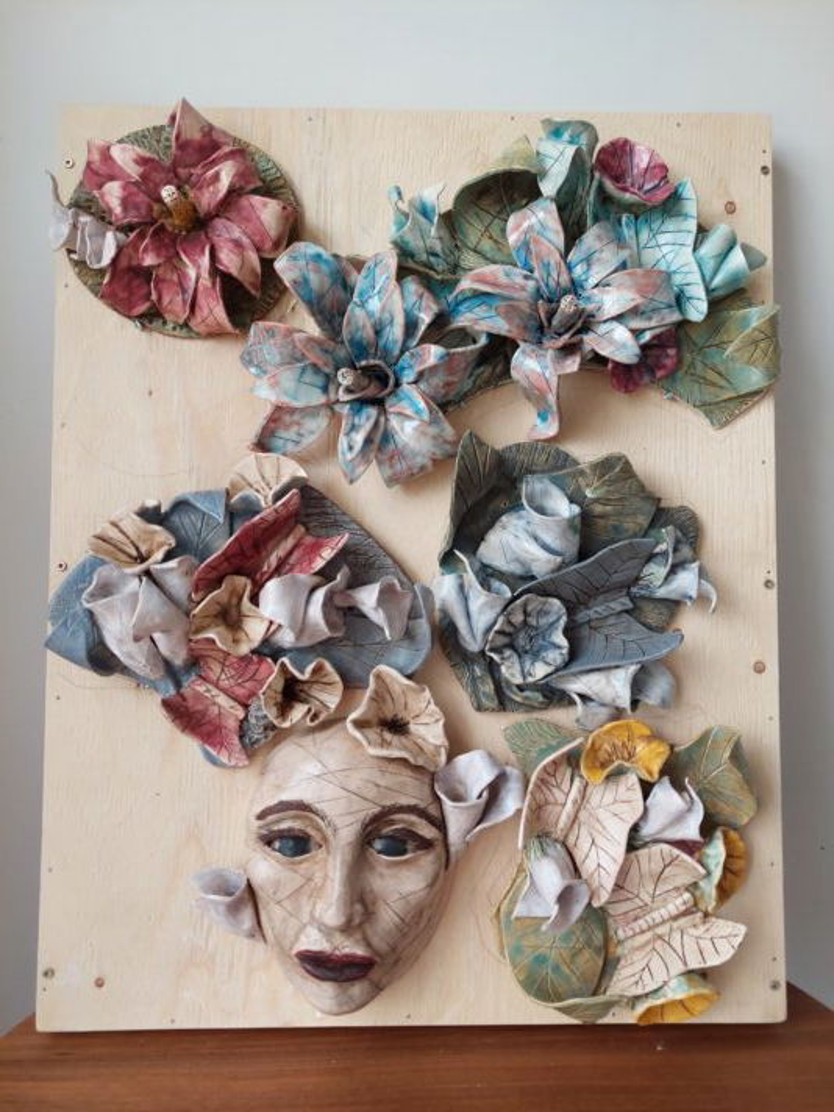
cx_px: 417
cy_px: 556
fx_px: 771
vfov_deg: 71.6
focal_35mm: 24
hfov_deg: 56.8
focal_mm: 5.23
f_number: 1.8
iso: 50
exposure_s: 1/60
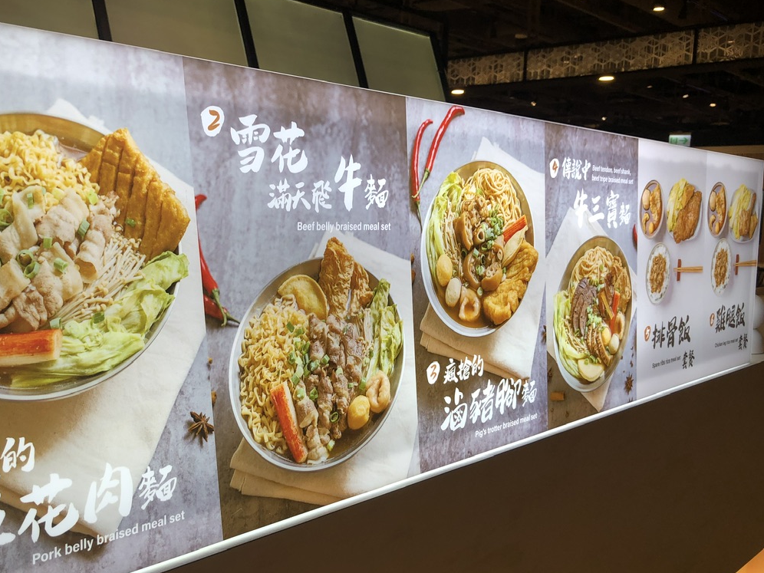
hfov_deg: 50.8
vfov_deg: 39.7
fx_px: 795
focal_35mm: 36
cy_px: 297
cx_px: 281
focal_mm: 3.99
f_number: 1.8
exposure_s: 1/120
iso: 25
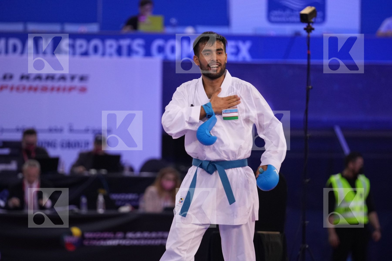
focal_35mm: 300
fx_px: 3266
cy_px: 130
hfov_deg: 6.9
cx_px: 196
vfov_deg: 4.6
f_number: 2.8
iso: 2500
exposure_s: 1/1000
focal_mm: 200
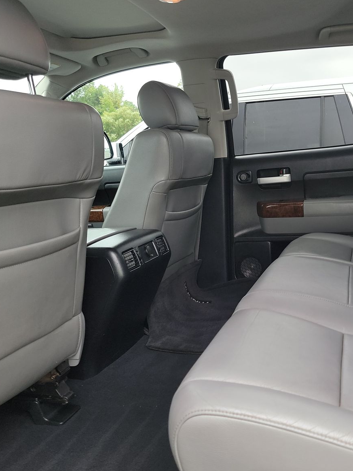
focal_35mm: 33
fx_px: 449
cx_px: 260
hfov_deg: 41.8
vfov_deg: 55.4
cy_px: 234
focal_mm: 6.7
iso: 120
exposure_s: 1/59
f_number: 1.8
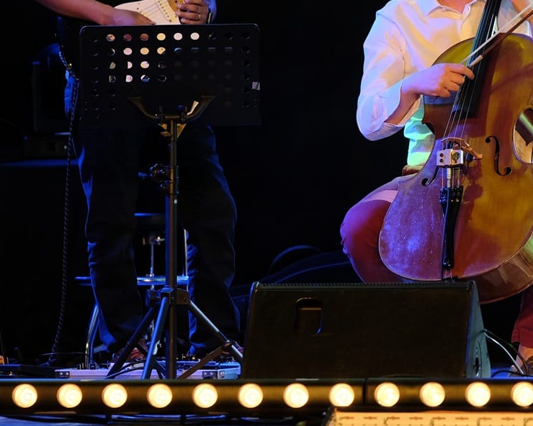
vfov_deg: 6.0
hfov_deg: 7.4
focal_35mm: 258
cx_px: 635
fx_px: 4070
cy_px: 57
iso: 800
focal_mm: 75
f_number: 2.8
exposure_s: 1/110
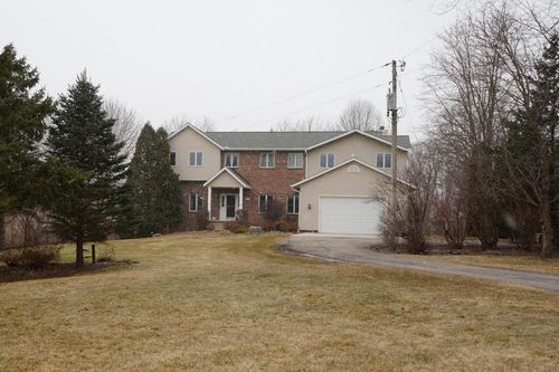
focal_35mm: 30
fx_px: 466
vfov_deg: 43.6
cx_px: 280
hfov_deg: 61.9
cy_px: 186
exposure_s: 1/100
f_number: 6.3
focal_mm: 30
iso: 100
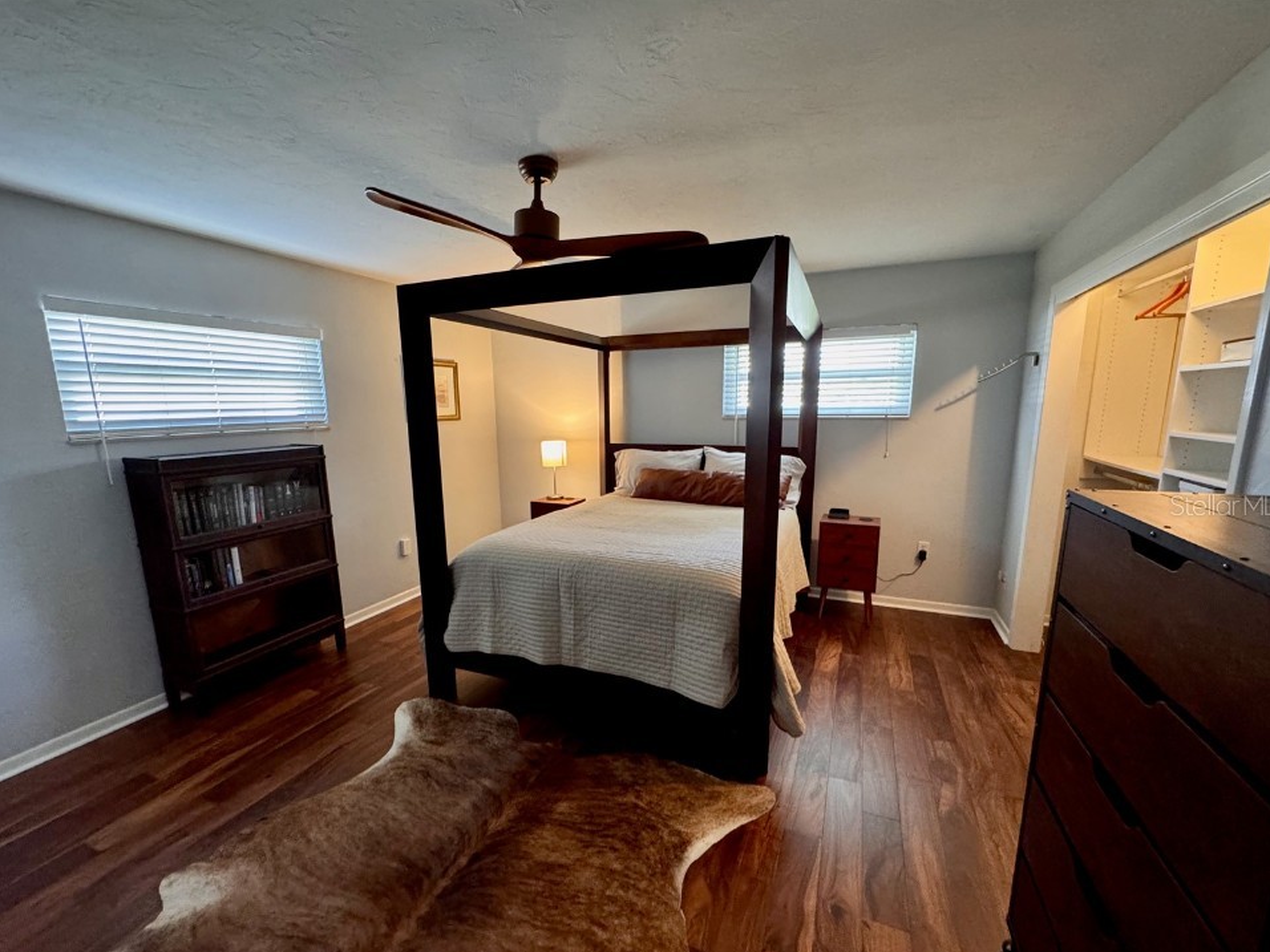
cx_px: 615
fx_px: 550
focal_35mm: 15
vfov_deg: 81.7
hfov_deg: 98.1
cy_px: 505
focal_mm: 2.22
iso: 640
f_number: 2.2
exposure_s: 1/60
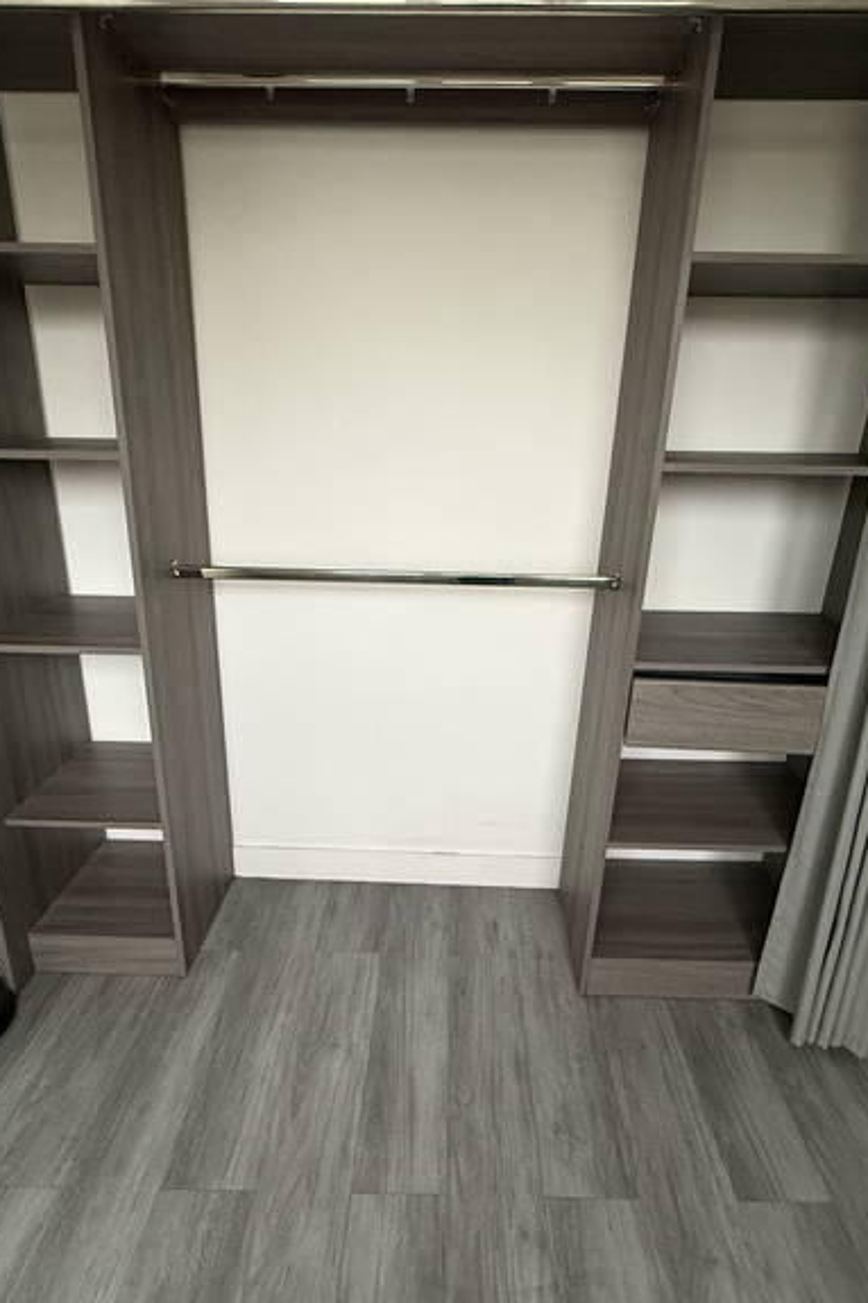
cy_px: 650
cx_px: 449
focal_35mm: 20
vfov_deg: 84.0
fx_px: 724
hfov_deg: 61.9
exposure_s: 1/67
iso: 320
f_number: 2.2
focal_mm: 2.22
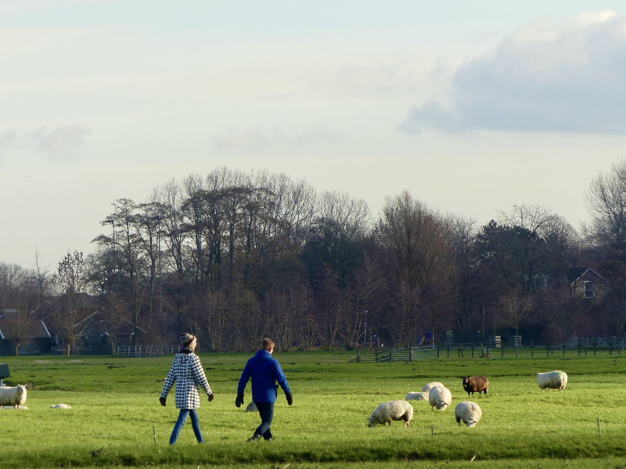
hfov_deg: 4.7
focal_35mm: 418
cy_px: 286
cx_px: 320
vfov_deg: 3.6
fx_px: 7560
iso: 100
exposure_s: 1/400
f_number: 4
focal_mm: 60.8
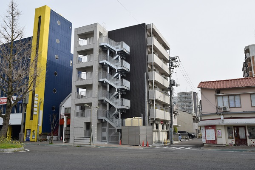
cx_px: 128
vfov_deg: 40.0
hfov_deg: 57.2
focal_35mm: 33
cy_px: 85
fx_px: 234
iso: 200
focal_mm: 22
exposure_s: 1/320
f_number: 9
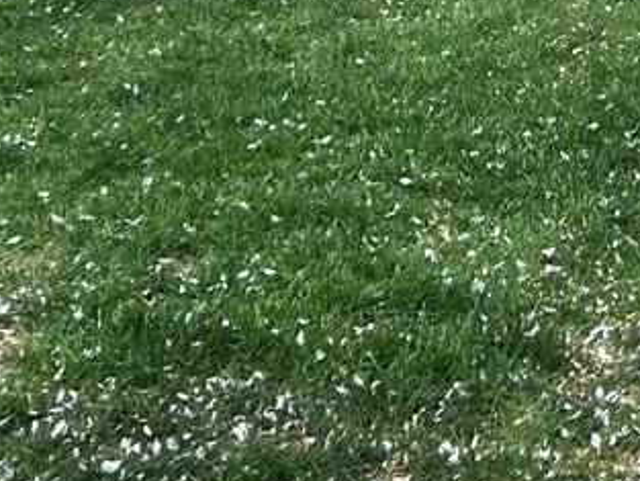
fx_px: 2460
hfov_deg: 14.2
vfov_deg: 10.3
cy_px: -489
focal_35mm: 133
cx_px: 851
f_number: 1.5
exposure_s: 1/1621
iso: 50
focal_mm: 5.7
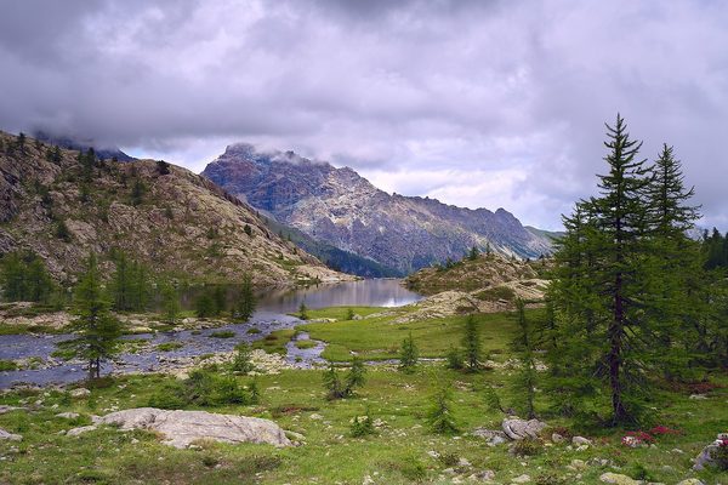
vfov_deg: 37.9
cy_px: 242
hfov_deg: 54.4
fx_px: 708
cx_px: 364
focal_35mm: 35
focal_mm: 35
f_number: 7.1
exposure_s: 1/125
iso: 100
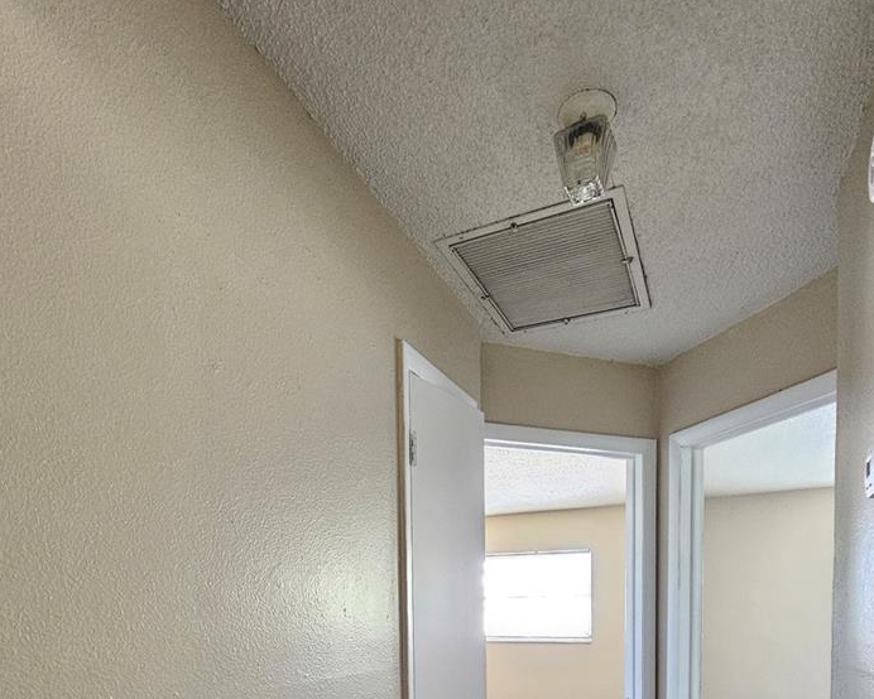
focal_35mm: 22
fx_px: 569
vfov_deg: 53.7
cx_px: 429
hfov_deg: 75.0
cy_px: 651
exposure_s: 1/24
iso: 640
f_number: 2.2
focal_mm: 2.2
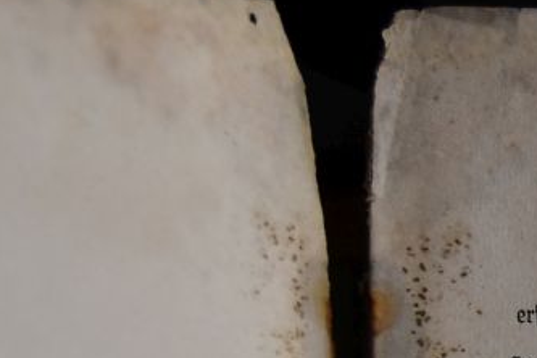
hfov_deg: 14.9
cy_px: 706
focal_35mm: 126
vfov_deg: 10.1
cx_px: 837
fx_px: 1879
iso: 560
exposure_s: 1/250
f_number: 3.5
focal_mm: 20
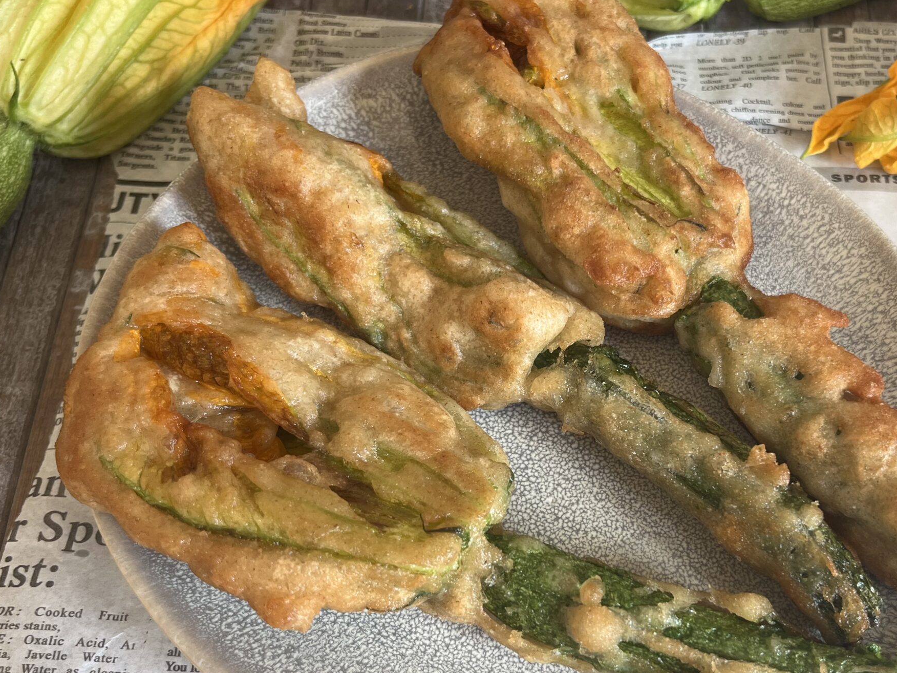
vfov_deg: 37.6
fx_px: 985
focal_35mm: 38
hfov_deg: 48.4
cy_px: 386
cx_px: 579
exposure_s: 1/121
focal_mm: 5.1
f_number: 1.6
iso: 80
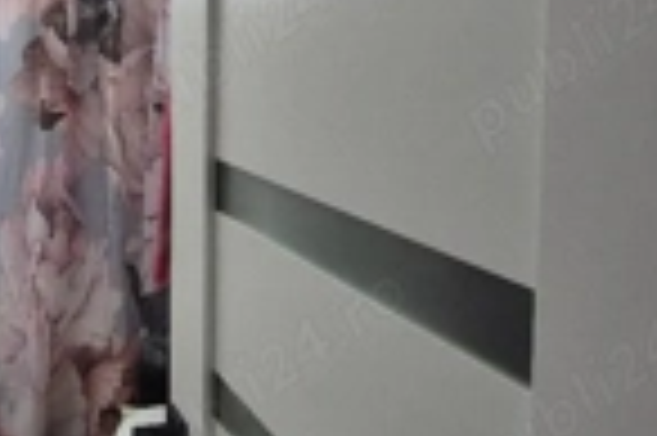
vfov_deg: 34.7
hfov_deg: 44.2
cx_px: 0
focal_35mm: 37
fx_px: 674
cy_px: 85
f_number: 2.2
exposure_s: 1/50
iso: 100
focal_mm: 2.2
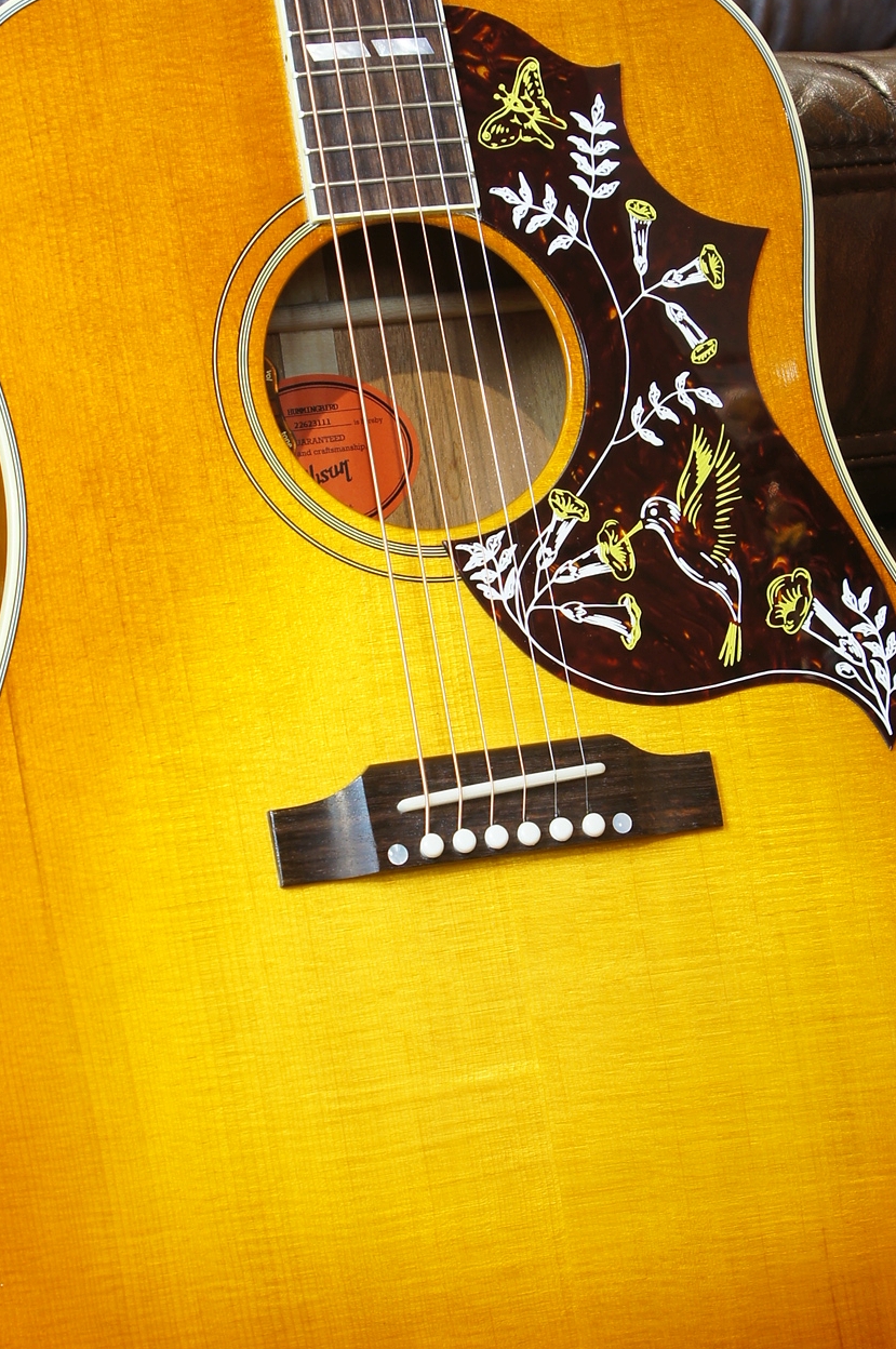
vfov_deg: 18.6
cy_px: 602
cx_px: 445
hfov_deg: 12.4
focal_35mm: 110
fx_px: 4117
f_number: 7.1
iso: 100
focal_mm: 40
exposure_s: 1/4
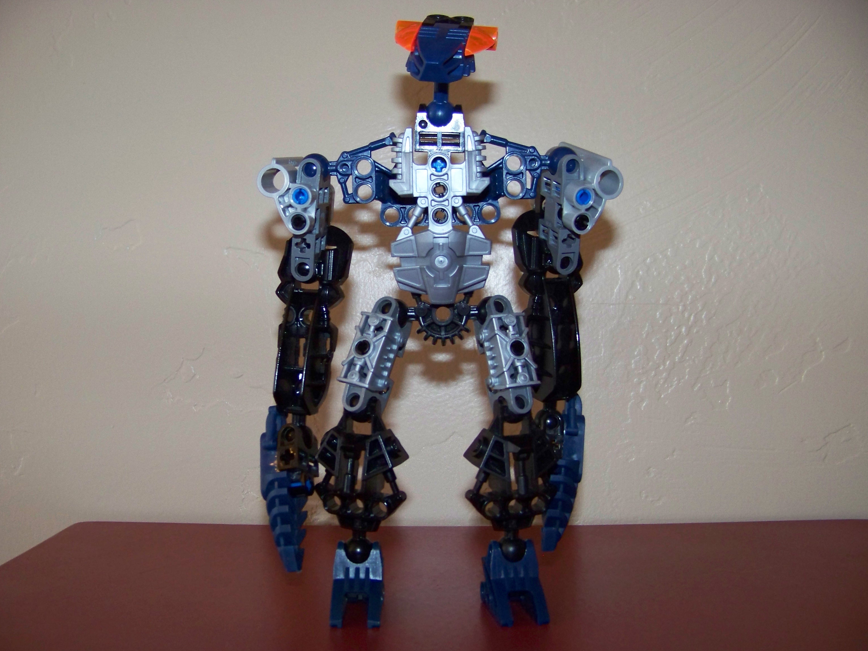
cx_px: 424
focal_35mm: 38
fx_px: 953
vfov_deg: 37.7
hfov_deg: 49.0
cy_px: 335
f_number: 2.8
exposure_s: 1/30
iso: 200
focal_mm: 5.85
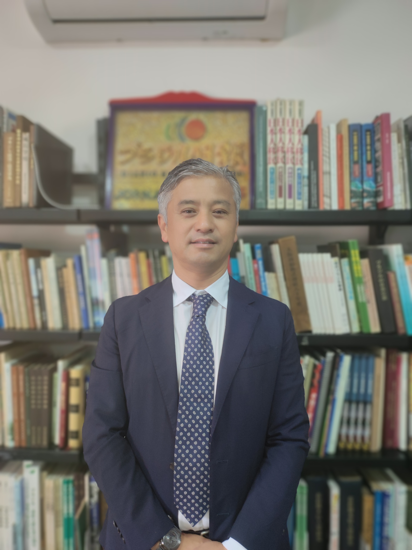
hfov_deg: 54.8
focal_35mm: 25
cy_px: 275
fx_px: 397
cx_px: 206
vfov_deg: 69.4
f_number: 1.79
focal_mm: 4.7
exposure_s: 1/30
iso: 346
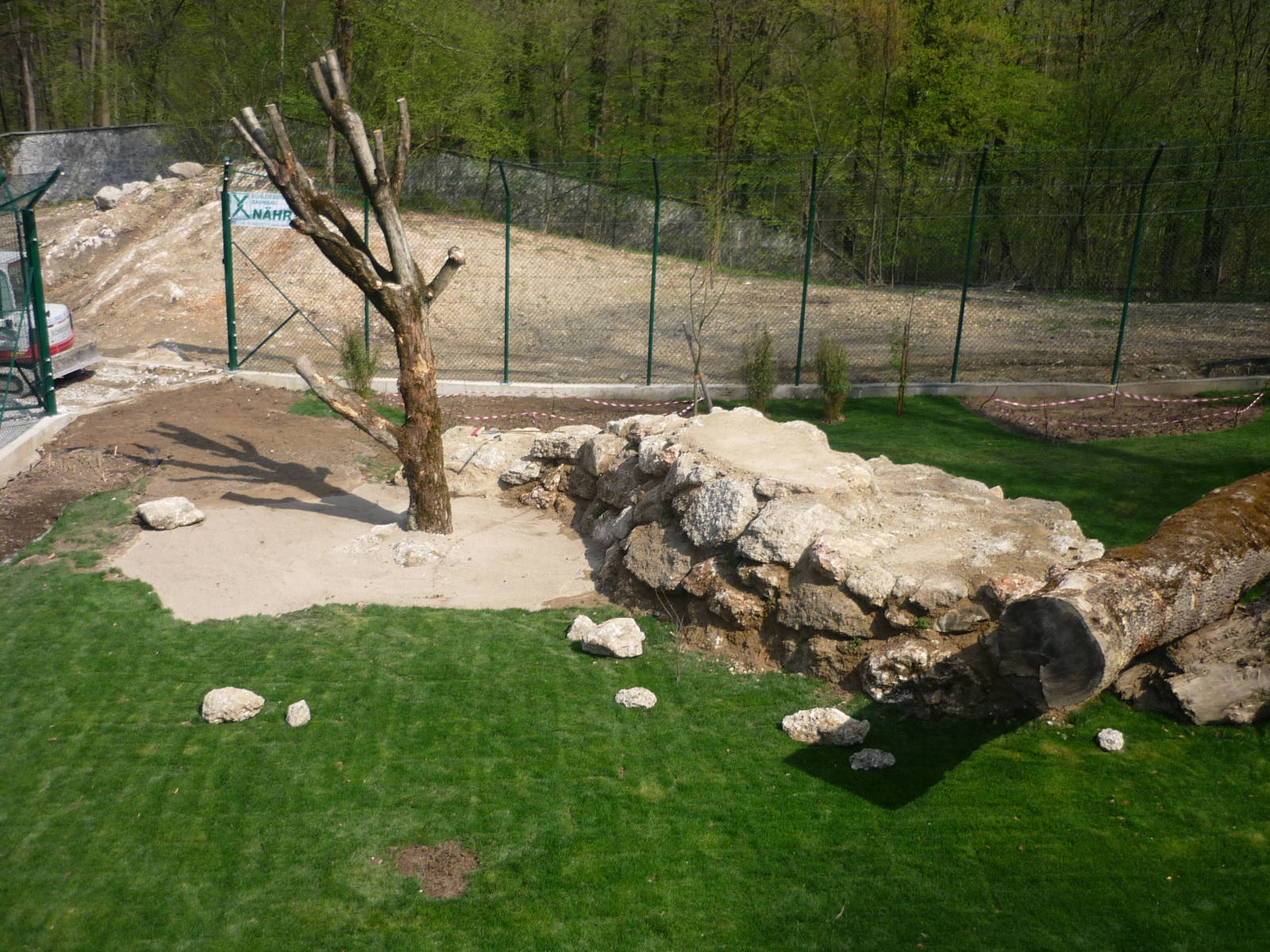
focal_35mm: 33
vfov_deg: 42.9
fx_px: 1211
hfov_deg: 55.4
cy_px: 476
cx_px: 635
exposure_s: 1/125
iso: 100
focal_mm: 5.5
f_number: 8
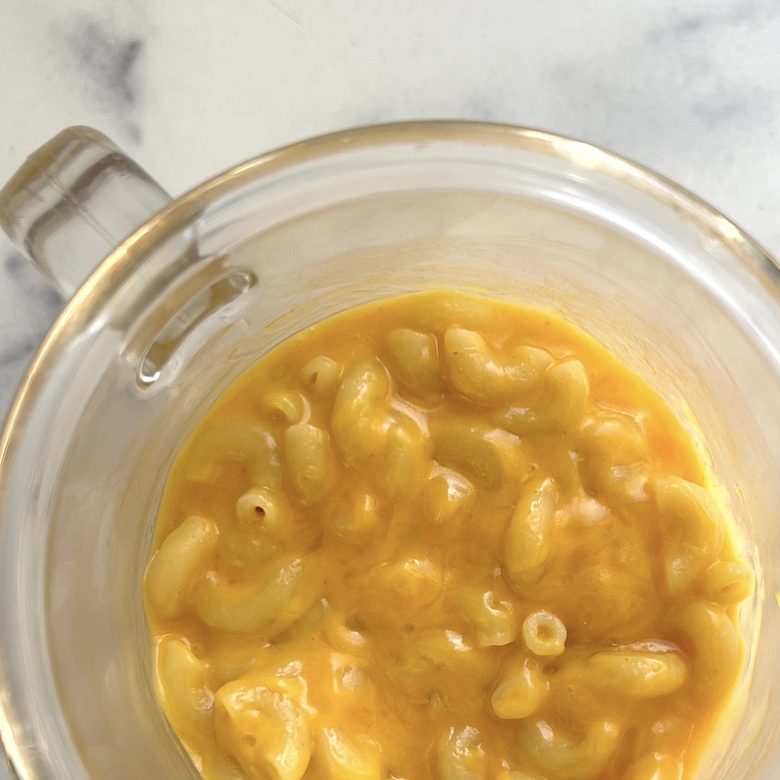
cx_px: 455
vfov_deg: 38.0
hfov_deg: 39.1
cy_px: 599
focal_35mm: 43
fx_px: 1096
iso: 40
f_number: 1.5
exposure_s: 1/173
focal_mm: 5.7
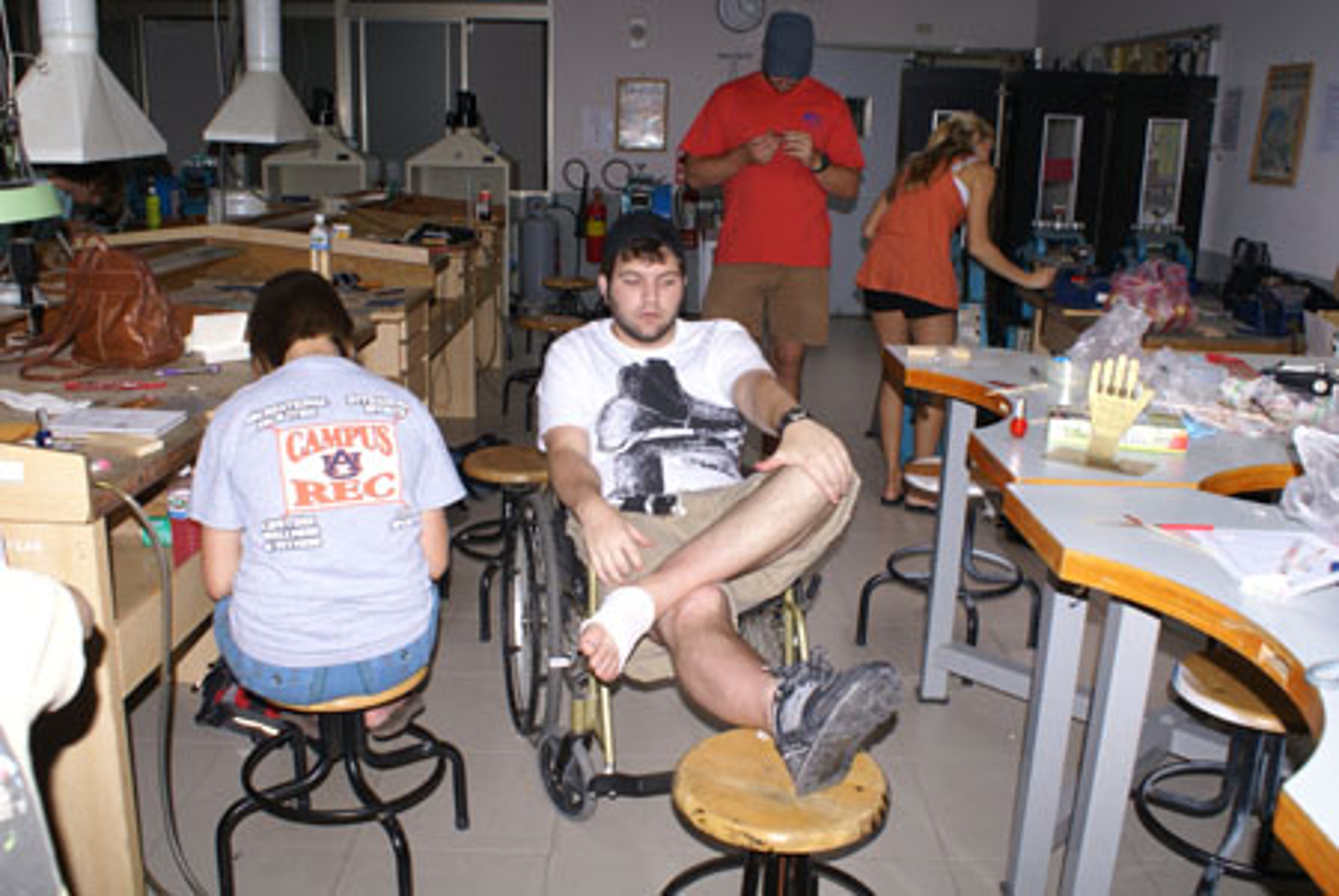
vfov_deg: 43.7
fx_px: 1117
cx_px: 670
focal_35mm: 30
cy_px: 448
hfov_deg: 61.9
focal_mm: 20
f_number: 5.6
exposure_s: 1/60
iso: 400
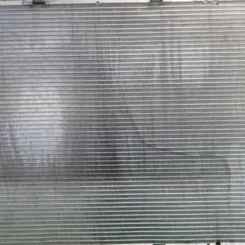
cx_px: 98
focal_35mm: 42
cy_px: 132
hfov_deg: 39.9
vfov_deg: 40.0
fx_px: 336
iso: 200
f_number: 2
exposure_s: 1/40
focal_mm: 4.5
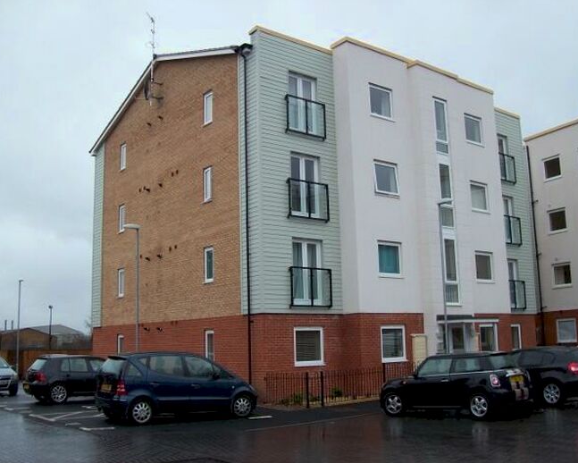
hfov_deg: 47.9
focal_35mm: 38
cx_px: 284
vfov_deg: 39.2
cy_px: 233
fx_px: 650
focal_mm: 6
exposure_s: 1/567
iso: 80
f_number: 2.7
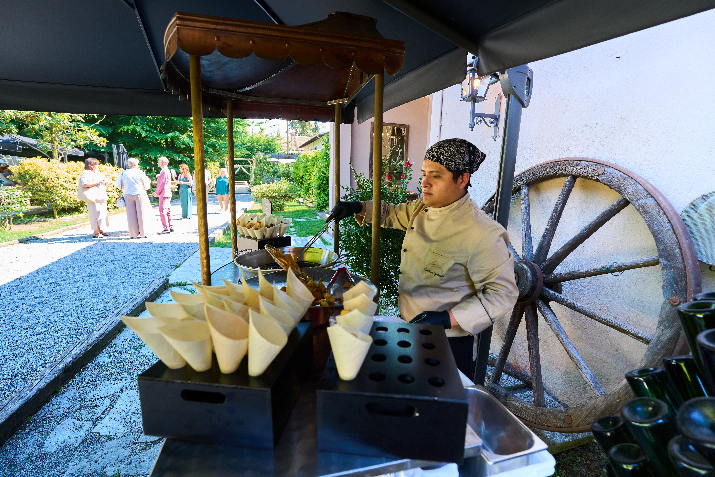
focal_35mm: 16
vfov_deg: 73.7
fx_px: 318
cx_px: 358
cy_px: 238
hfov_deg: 96.7
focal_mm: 16
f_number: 4
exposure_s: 1/400
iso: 800
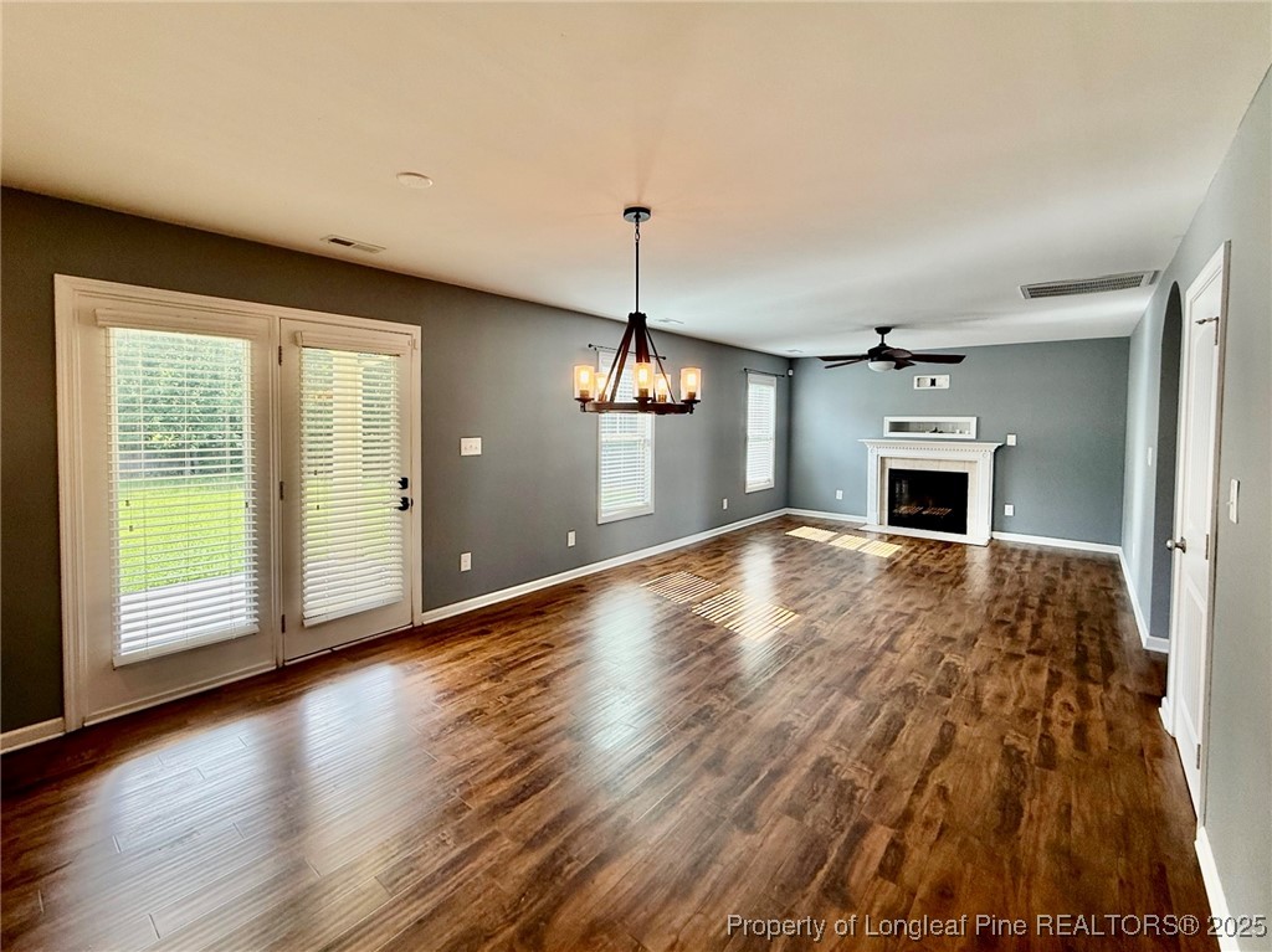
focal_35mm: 14
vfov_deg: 85.6
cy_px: 476
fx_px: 514
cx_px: 636
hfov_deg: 102.1
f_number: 2.2
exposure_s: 1/120
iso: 100
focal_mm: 2.22
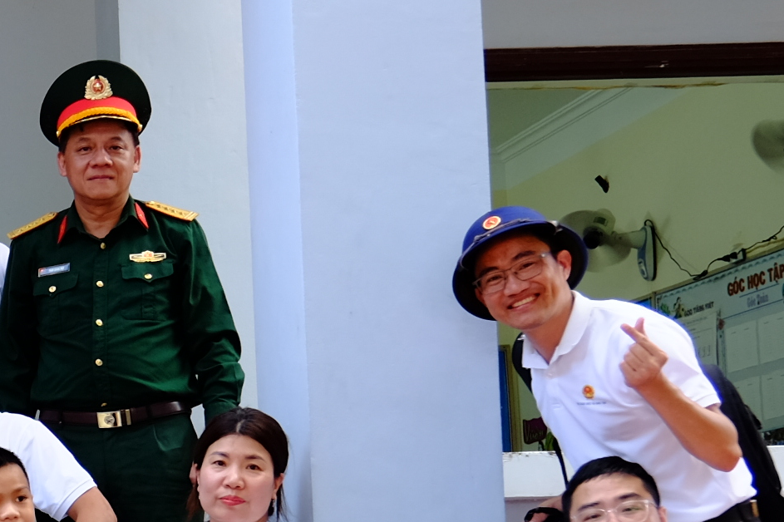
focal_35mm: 110
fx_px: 2395
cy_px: 505
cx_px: -482
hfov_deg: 16.5
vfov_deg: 12.3
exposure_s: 1/140
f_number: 3.6
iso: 400
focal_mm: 20
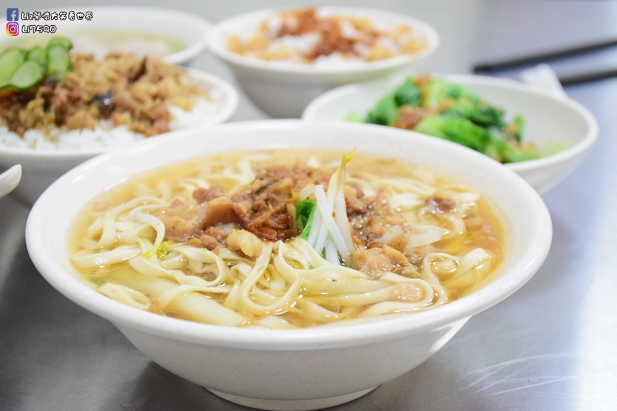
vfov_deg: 21.6
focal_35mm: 63
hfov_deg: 31.9
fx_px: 1080
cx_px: 308
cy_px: 206
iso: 3200
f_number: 6.3
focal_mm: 42
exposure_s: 1/160
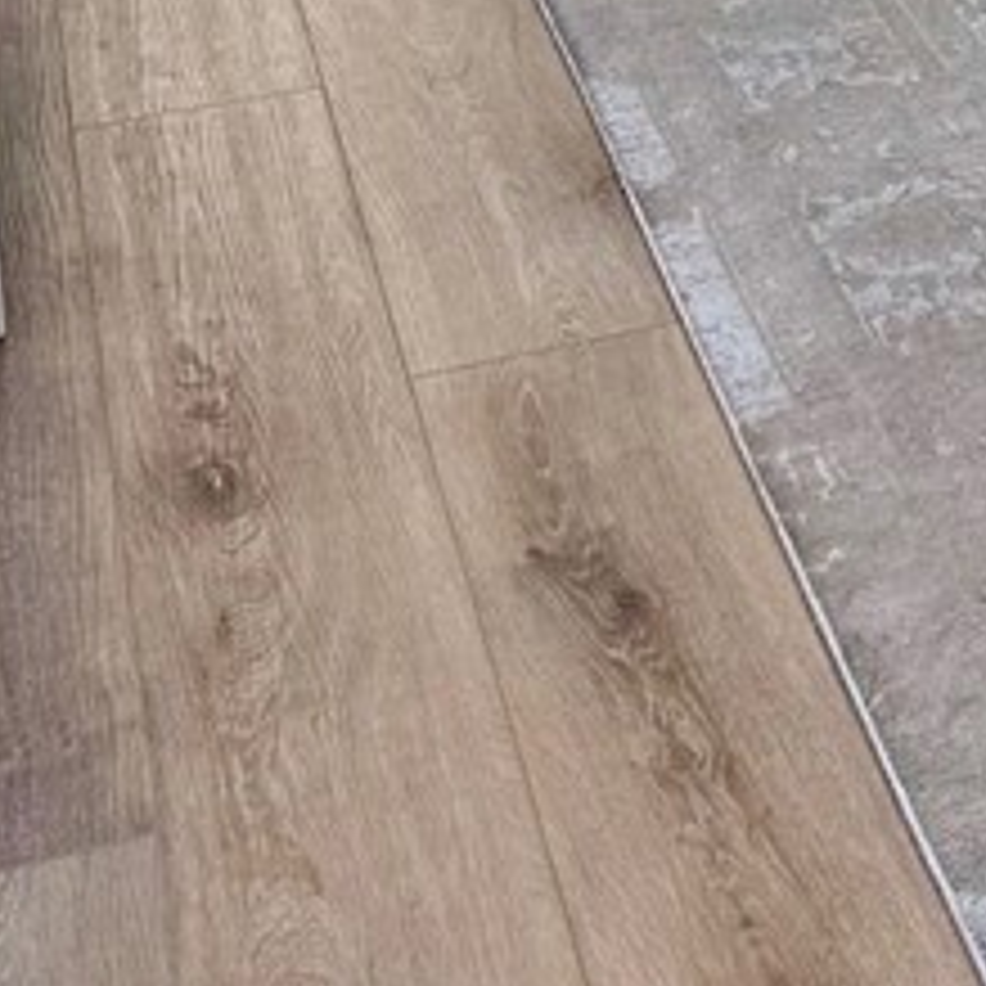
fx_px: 3190
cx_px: 1243
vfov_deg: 15.7
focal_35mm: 99
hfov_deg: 16.7
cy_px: -617
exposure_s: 1/150
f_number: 1.78
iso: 100
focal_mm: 6.86
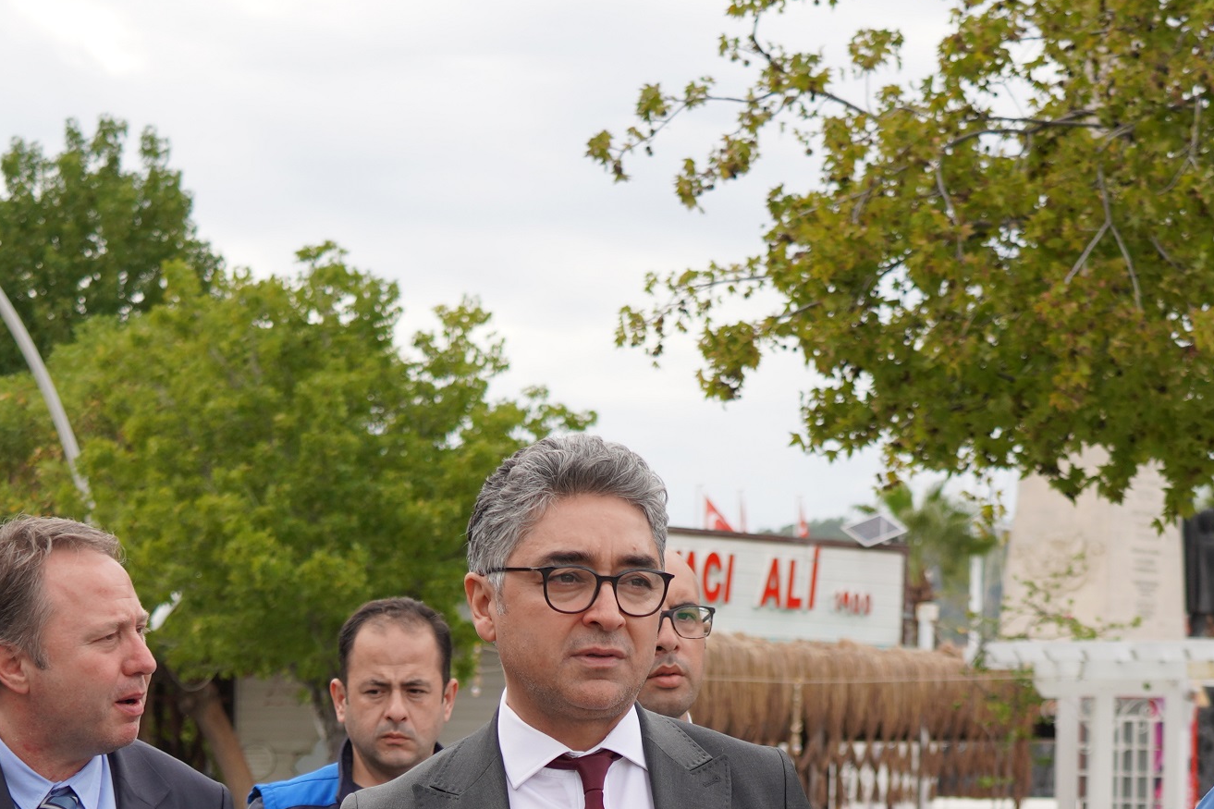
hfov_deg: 17.1
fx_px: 4046
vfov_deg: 11.0
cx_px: 538
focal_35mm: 120
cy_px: 1227
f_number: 4.5
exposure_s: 1/320
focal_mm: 35
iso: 100
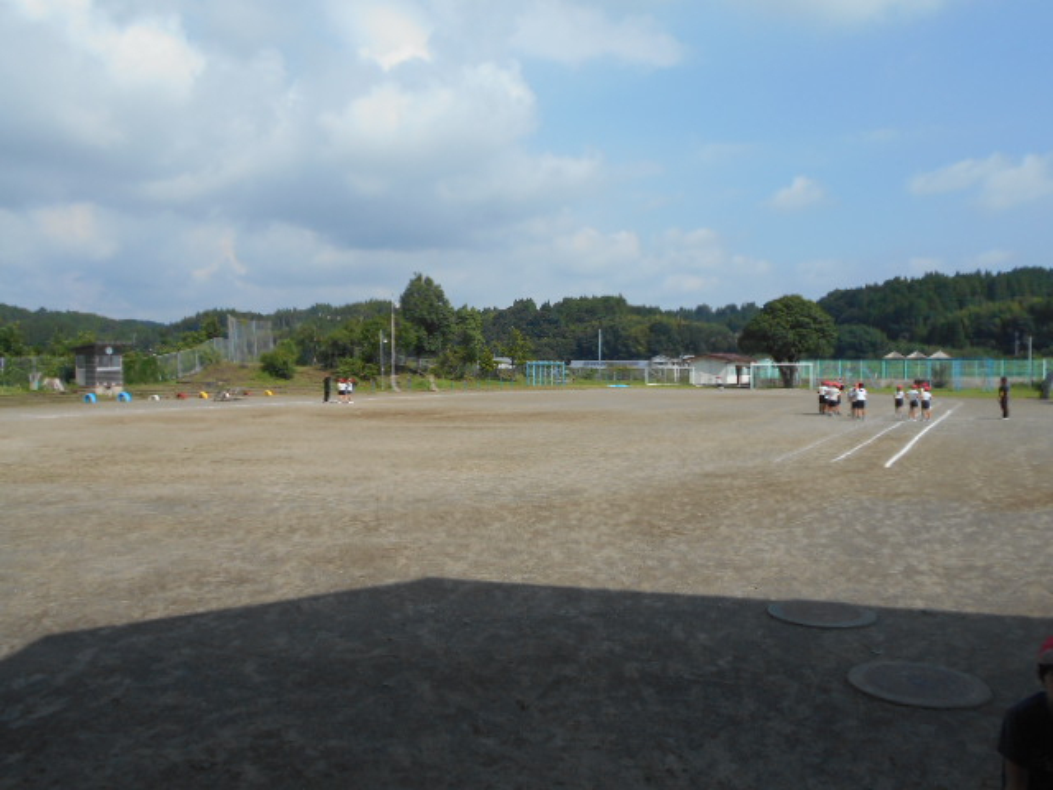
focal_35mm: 30
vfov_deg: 46.8
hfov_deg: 60.0
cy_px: 395
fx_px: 913
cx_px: 526
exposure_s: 1/1250
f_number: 3.4
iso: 80
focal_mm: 5.1
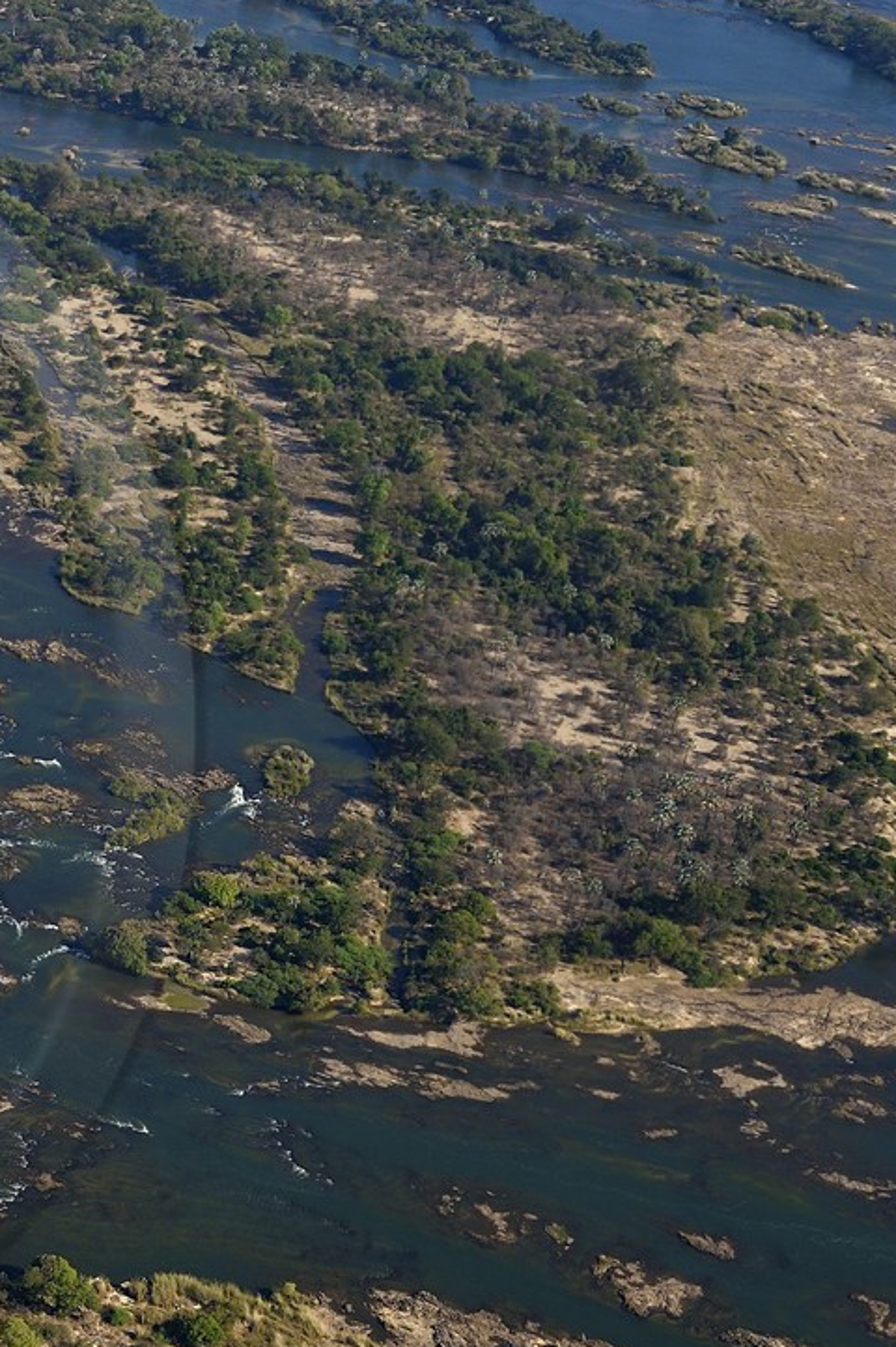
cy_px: 732
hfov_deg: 16.8
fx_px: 2653
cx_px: -575
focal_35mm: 71
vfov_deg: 28.5
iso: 400
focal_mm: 32
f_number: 7.1
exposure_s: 1/1000
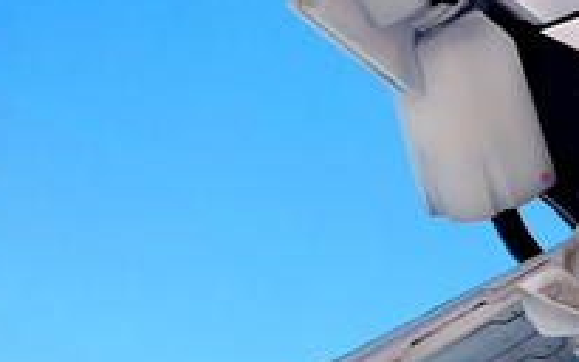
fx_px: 3676
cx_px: 811
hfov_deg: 8.8
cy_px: 348
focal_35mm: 233
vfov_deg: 5.6
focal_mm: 16
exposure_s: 1/2.5
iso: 80
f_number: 5.2
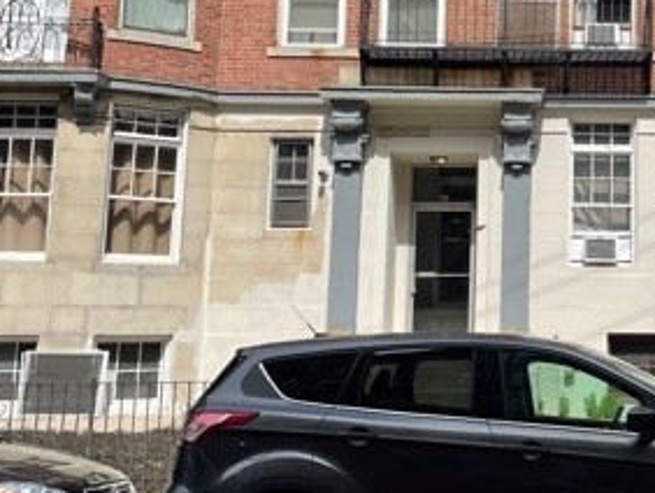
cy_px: 137
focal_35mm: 59
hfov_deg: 31.1
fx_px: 1117
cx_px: 597
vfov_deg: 24.6
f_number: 1.6
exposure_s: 1/3509
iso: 32
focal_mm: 4.2
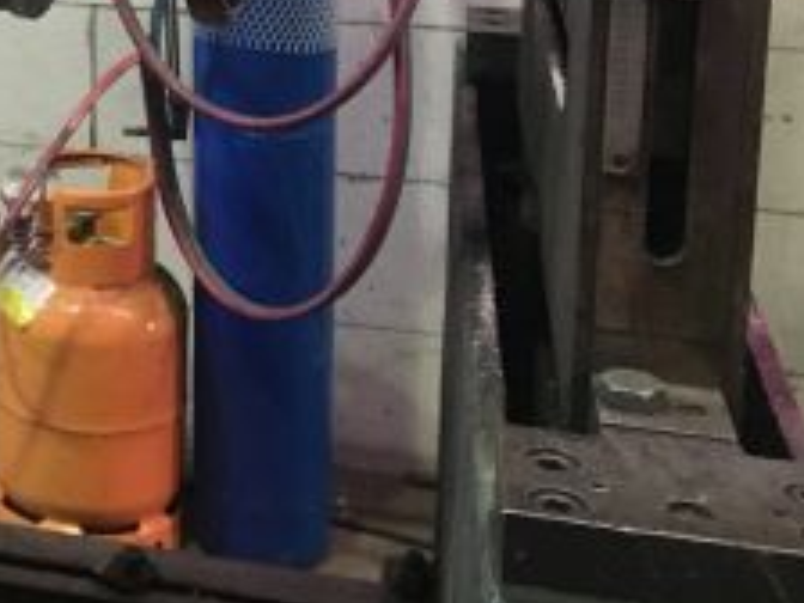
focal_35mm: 83
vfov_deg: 16.8
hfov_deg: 21.2
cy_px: -169
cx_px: -266
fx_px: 1928
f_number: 2.2
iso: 200
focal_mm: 4.15
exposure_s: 1/20
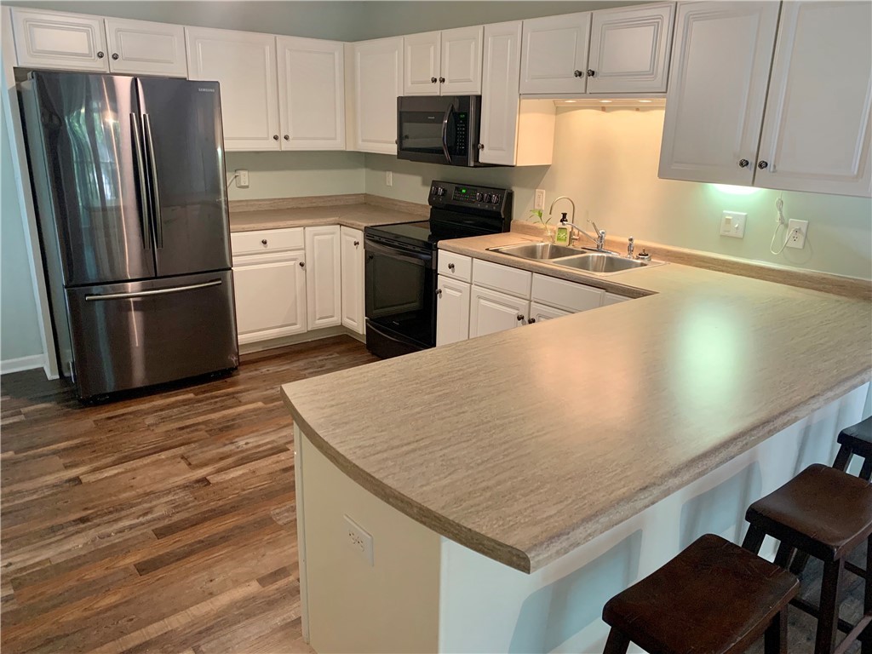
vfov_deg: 53.1
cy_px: 327
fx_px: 655
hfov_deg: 67.3
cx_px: 436
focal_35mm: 26
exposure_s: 1/60
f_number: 1.8
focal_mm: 4.25
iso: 320
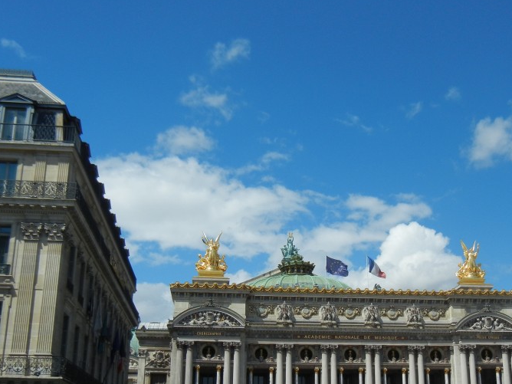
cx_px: 310
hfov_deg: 41.0
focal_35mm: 46
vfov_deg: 31.3
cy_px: 259
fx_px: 680
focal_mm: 5.4
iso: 160
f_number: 7
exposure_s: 1/672
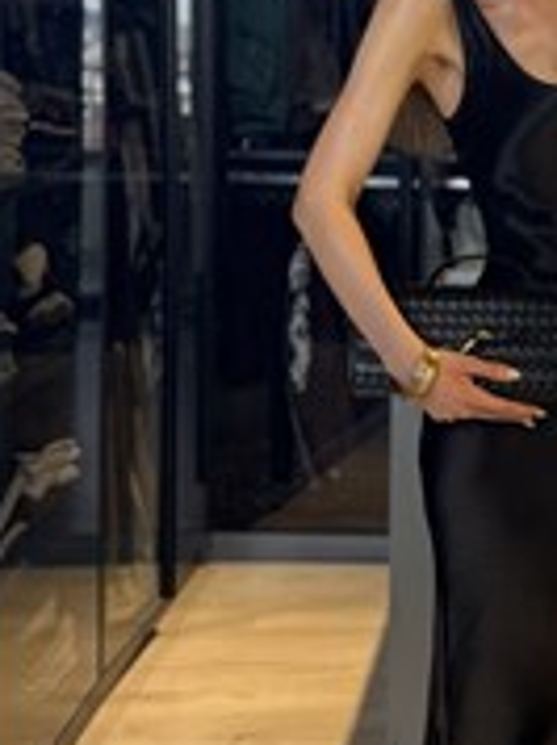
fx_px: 1548
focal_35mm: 72
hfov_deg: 19.1
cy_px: 182
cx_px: 691
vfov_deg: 26.7
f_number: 1.78
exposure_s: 1/121
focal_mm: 6.76
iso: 125
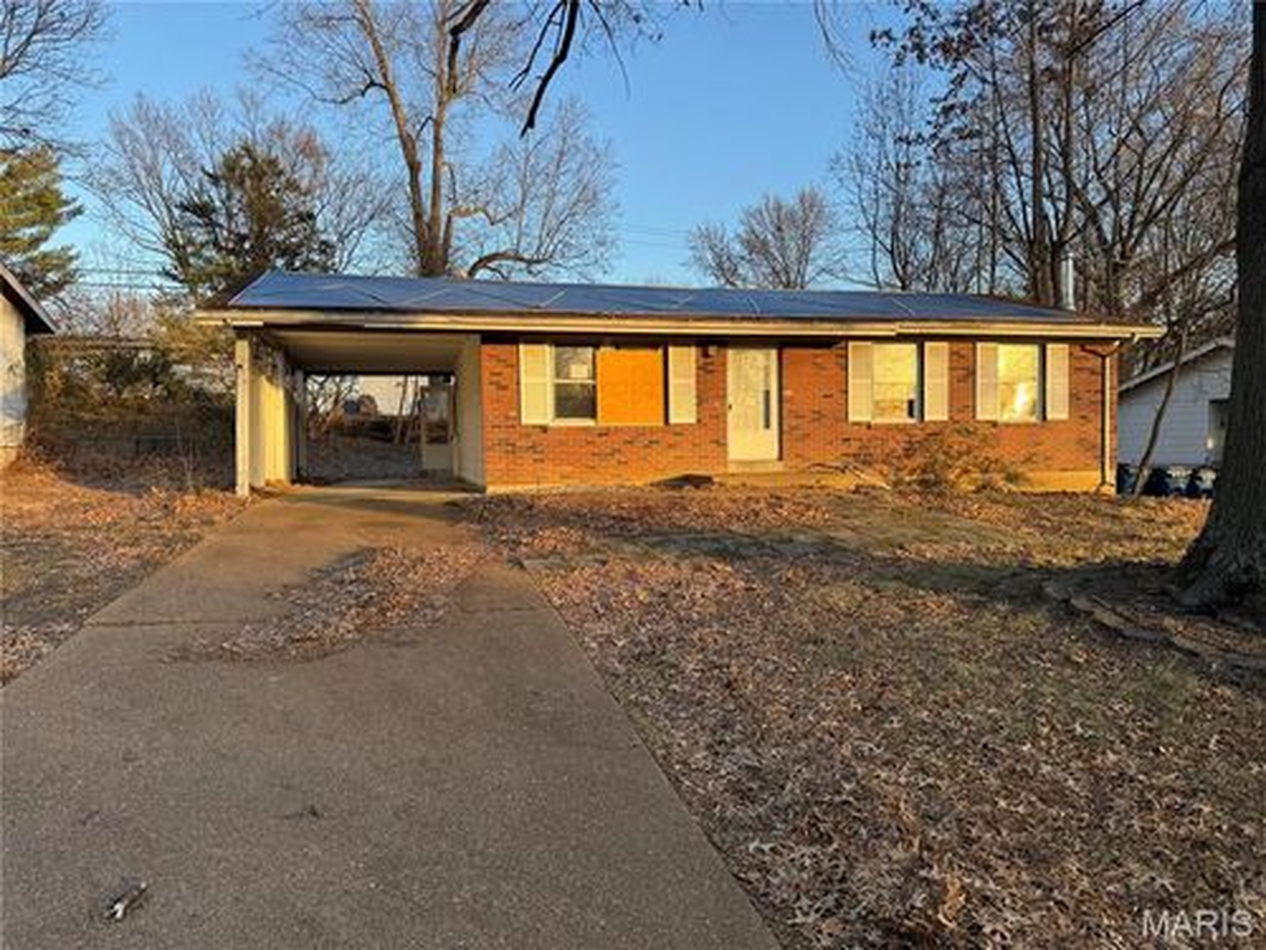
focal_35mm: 24
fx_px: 878
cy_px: 475
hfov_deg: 71.6
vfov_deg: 56.8
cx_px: 633
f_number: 1.78
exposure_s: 1/567
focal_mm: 6.76
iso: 80
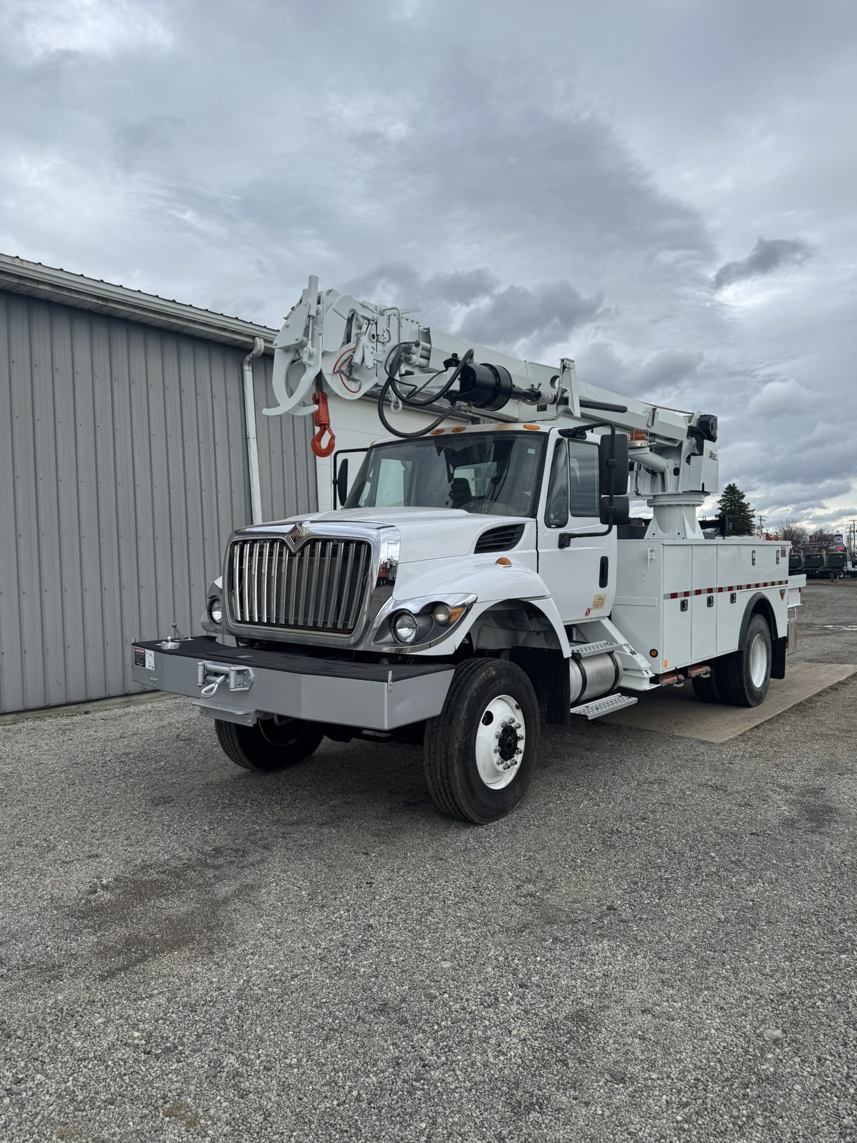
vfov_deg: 71.6
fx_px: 792
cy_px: 572
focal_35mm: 24
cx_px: 428
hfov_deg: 56.8
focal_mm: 6.76
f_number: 1.78
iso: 80
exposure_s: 1/1767
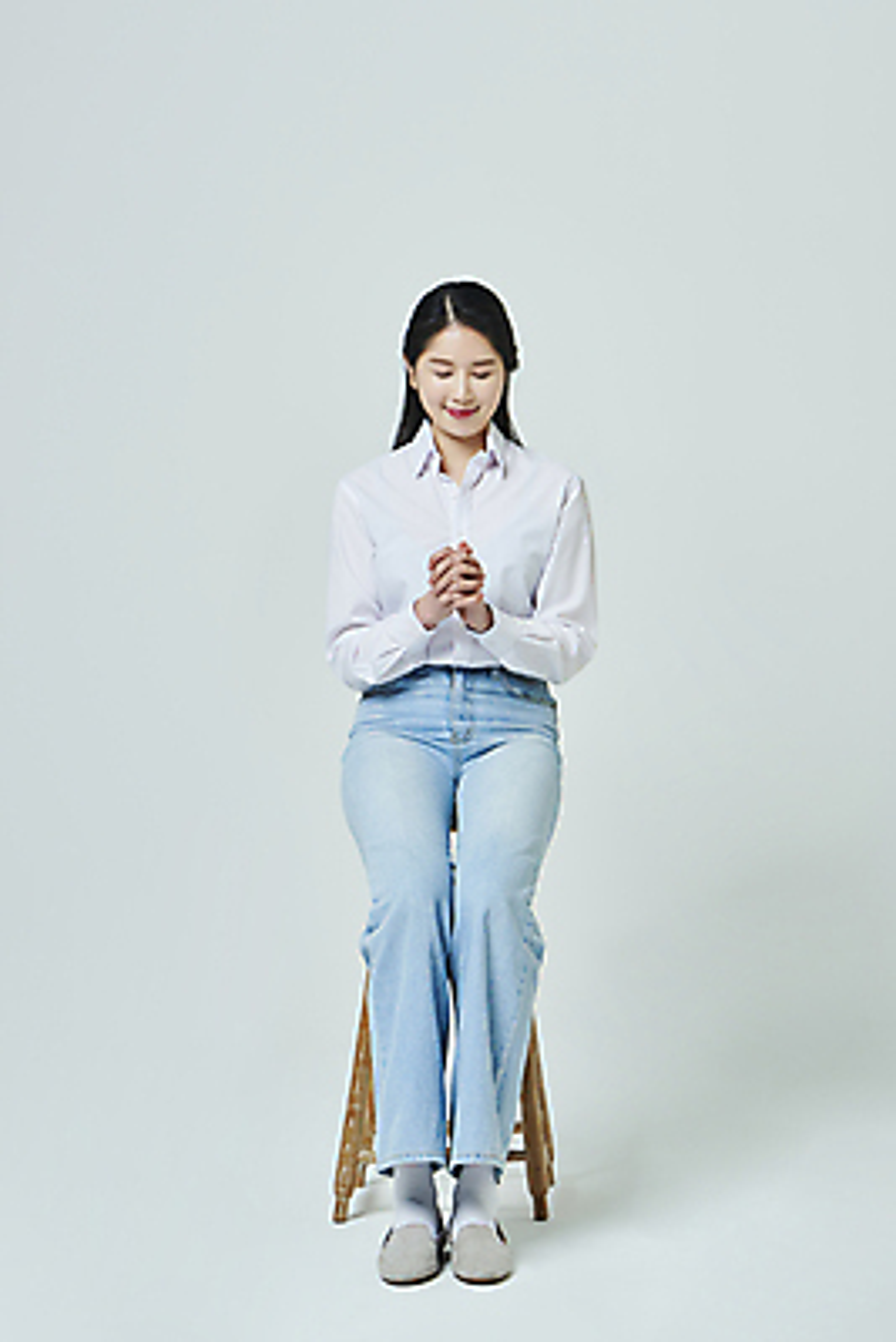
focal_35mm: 70
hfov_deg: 19.5
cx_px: 448
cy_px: 671
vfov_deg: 28.8
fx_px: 2611
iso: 100
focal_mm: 70
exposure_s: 1/125
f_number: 11
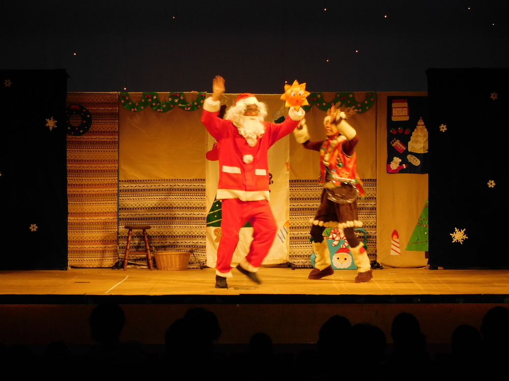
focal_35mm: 125
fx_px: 1838
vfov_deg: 11.9
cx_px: 254
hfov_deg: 15.8
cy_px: 190
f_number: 5
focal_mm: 22.4
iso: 400
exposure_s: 1/40
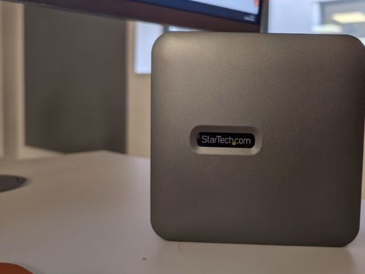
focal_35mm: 33
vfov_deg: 42.9
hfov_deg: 54.1
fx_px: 348
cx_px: 247
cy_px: 125
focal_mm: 6.9
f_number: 1.68
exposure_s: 1/70.7
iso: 22
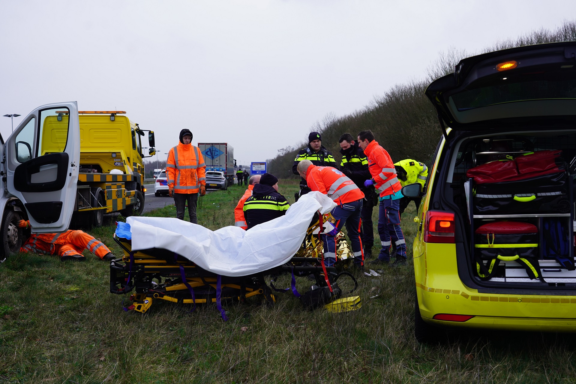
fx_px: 704
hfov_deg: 44.5
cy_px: 192
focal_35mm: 44
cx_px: 288
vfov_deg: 30.5
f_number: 5
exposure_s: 1/80
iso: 100
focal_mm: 44
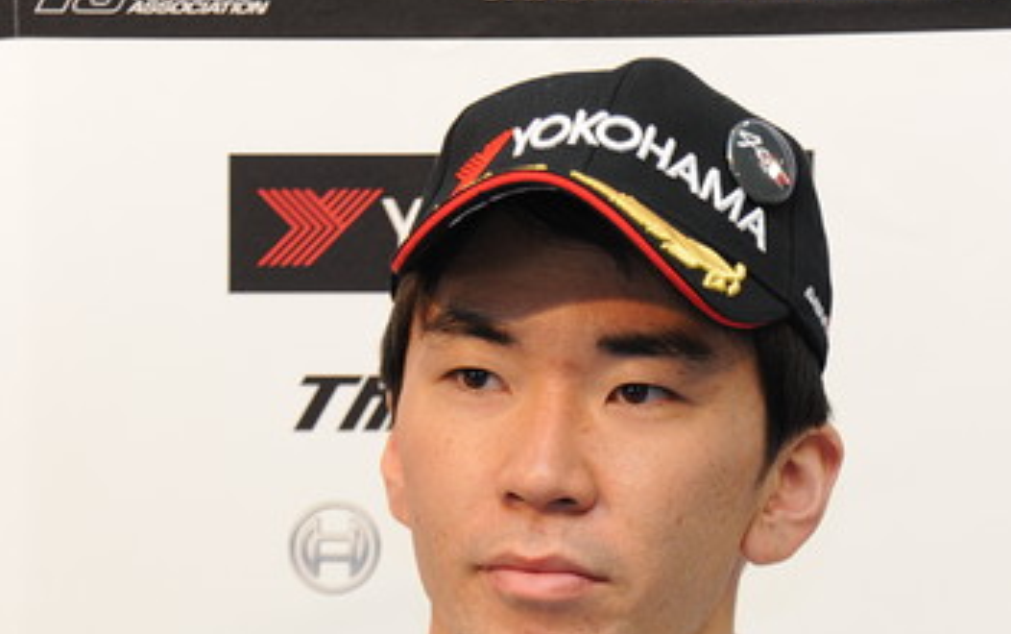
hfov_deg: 5.9
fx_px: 9789
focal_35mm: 355
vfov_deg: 3.7
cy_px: 648
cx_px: 524
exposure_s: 1/60
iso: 1600
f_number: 8
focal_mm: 170
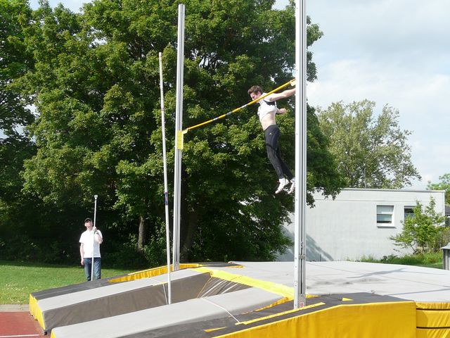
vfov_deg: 33.6
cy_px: 169
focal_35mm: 43
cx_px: 225
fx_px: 559
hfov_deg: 43.9
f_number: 3.6
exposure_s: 1/500
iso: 100
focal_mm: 4.6
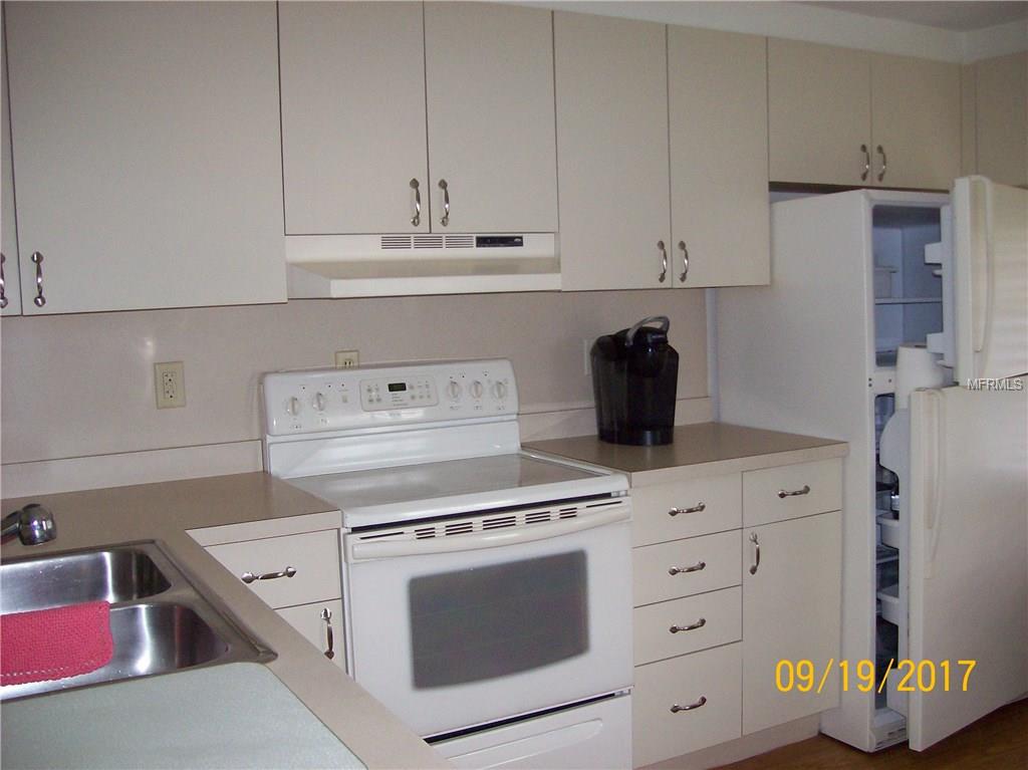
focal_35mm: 36
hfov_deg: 51.4
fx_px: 1069
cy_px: 385
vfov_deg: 39.6
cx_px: 514
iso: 140
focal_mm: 6
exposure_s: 1/64
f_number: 2.7
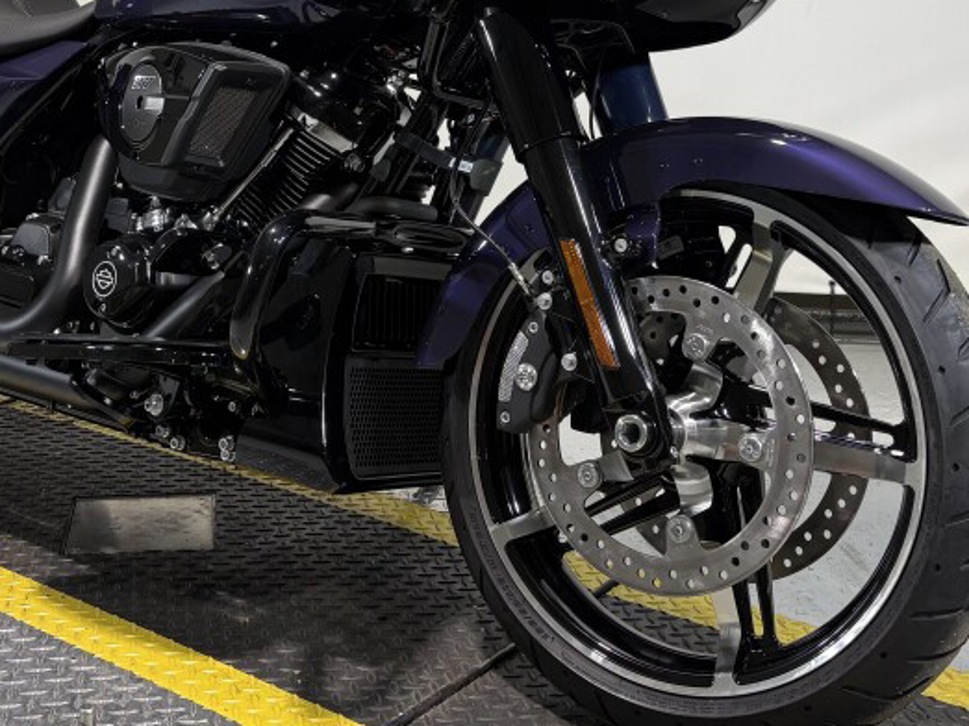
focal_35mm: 53
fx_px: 1483
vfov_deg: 26.5
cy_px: 63
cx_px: 357
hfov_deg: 36.0
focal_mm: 5.96
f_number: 1.6
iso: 50
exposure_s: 1/120
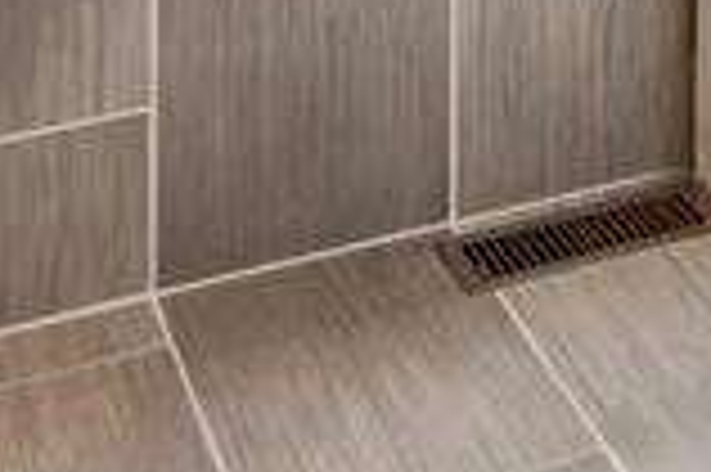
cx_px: 1256
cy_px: -904
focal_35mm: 120
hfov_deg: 15.0
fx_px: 2372
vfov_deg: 9.3
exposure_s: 1/6
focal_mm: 18.5
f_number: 13
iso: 200
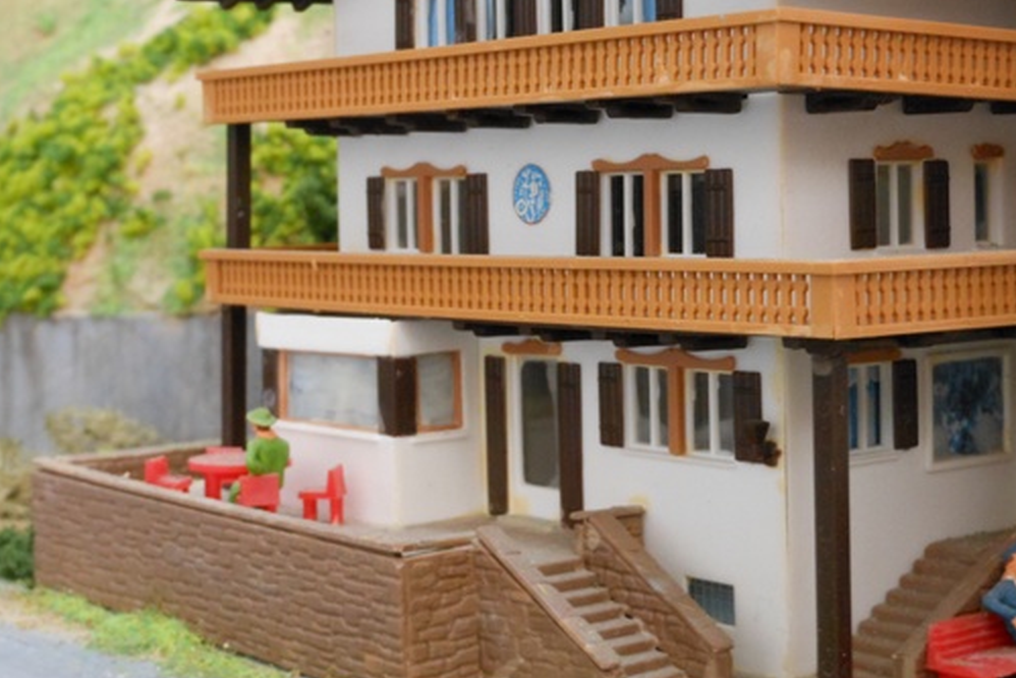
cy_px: 307
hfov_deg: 28.0
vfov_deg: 18.9
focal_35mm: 72
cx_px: 417
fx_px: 2032
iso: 400
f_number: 4.9
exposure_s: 1/10
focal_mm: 9.6
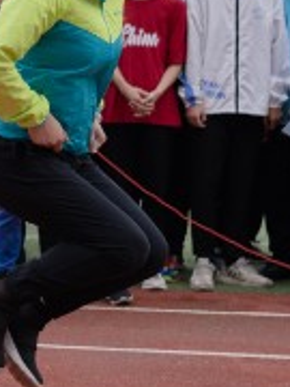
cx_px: -531
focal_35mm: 184
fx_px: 2055
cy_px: 27
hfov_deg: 7.3
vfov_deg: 10.7
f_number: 4
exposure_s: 1/800
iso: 400
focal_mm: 43
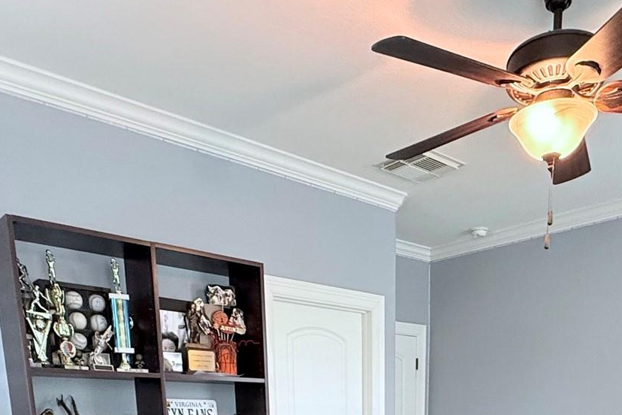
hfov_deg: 52.4
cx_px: 400
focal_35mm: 36
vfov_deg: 28.9
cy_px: 559
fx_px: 622
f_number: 2.2
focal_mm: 2.22
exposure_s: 1/60
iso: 400
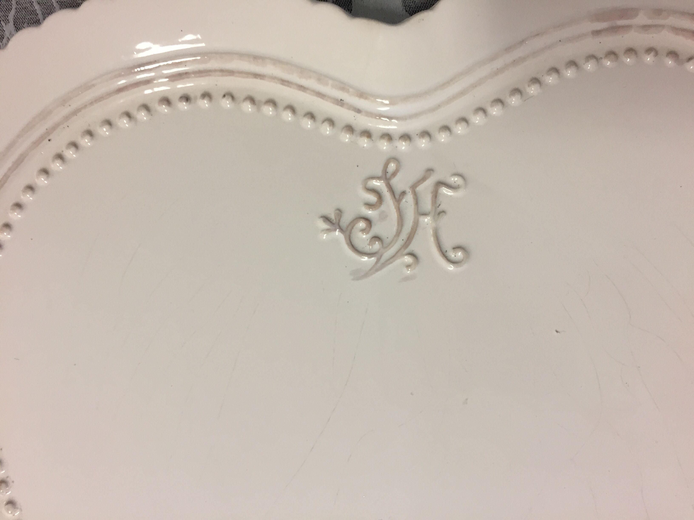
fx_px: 581
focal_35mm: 29
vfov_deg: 48.2
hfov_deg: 61.7
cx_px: 347
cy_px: 260
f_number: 2.2
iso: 40
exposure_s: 1/33
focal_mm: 4.15
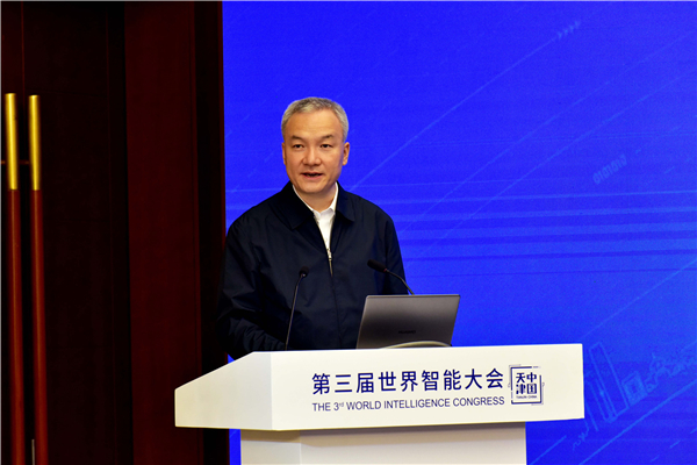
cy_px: 232
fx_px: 3291
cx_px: 348
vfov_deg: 8.1
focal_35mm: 170
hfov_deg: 12.1
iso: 2000
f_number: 5.6
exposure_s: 1/100
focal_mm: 170
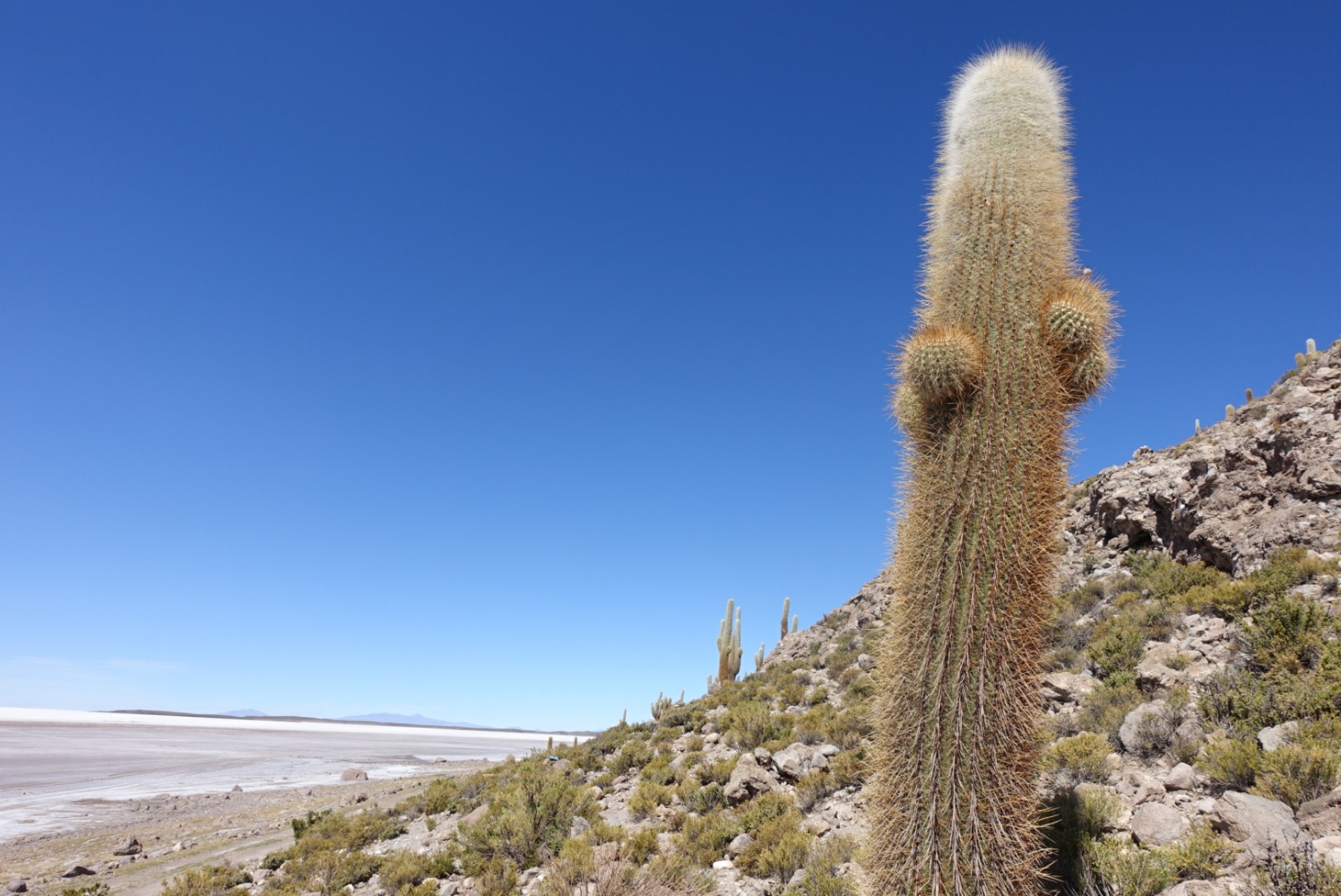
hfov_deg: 73.7
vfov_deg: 53.2
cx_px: 670
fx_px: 895
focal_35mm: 24
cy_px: 448
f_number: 5.6
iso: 125
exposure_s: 1/640
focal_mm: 8.8
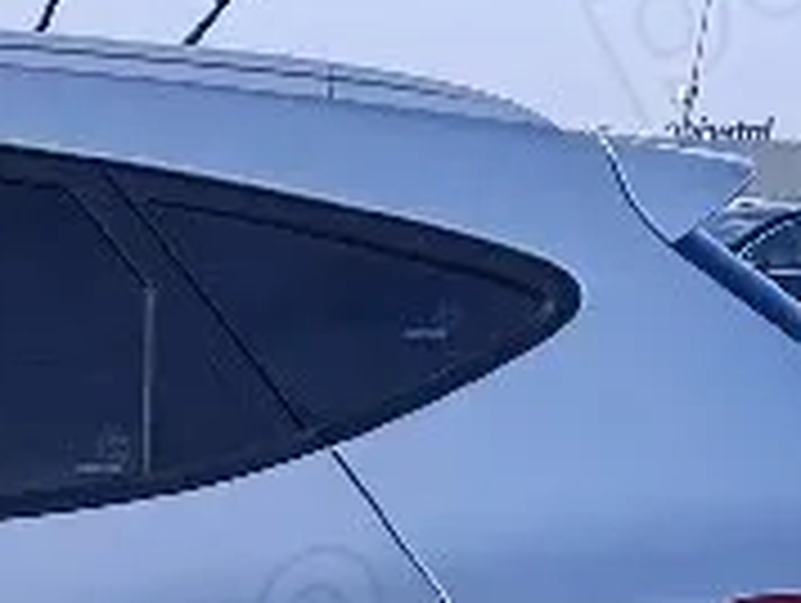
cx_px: -968
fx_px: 2989
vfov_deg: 11.0
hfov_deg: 12.7
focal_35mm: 129
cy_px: 947
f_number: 1.6
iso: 50
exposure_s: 1/500
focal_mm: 6.14
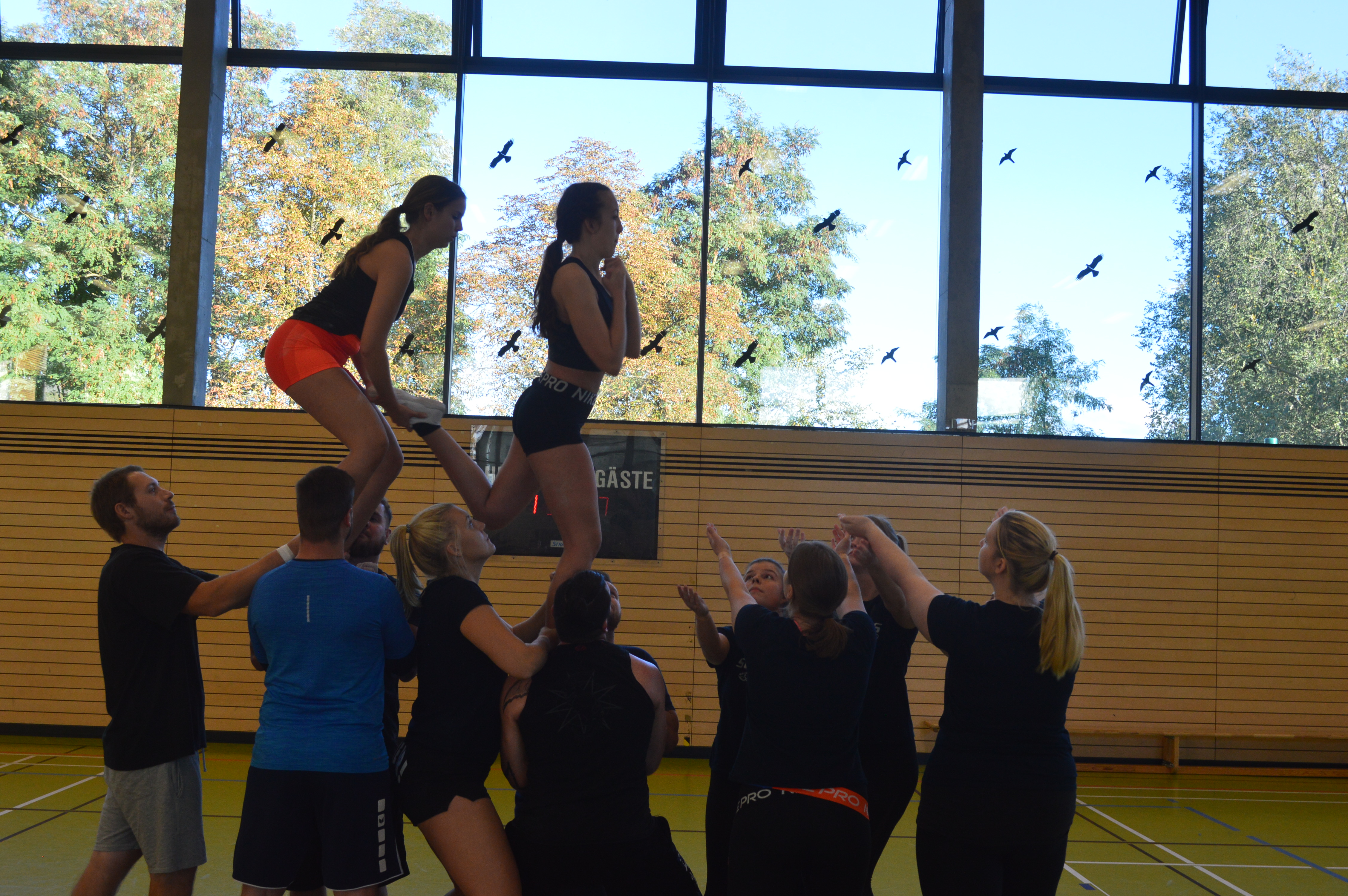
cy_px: 448
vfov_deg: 31.8
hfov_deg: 46.4
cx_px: 674
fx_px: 1571
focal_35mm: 42
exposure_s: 1/80
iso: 400
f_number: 9
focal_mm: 28
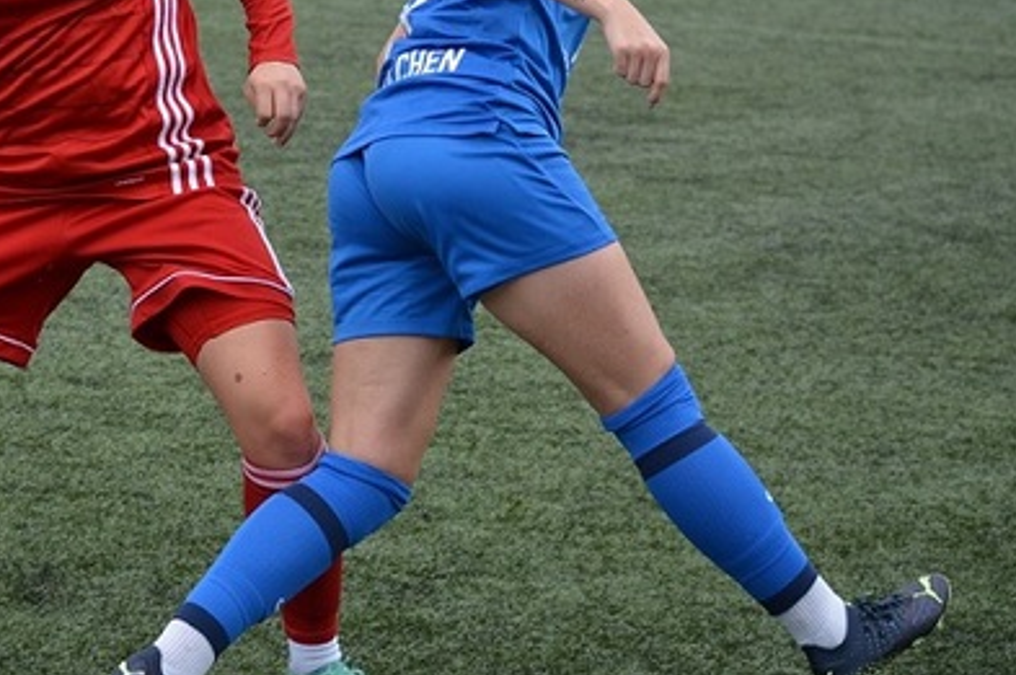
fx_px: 3772
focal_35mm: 134
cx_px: 211
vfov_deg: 10.2
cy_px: 147
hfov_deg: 15.2
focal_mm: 55
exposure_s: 1/1000
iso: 560
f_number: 4.5
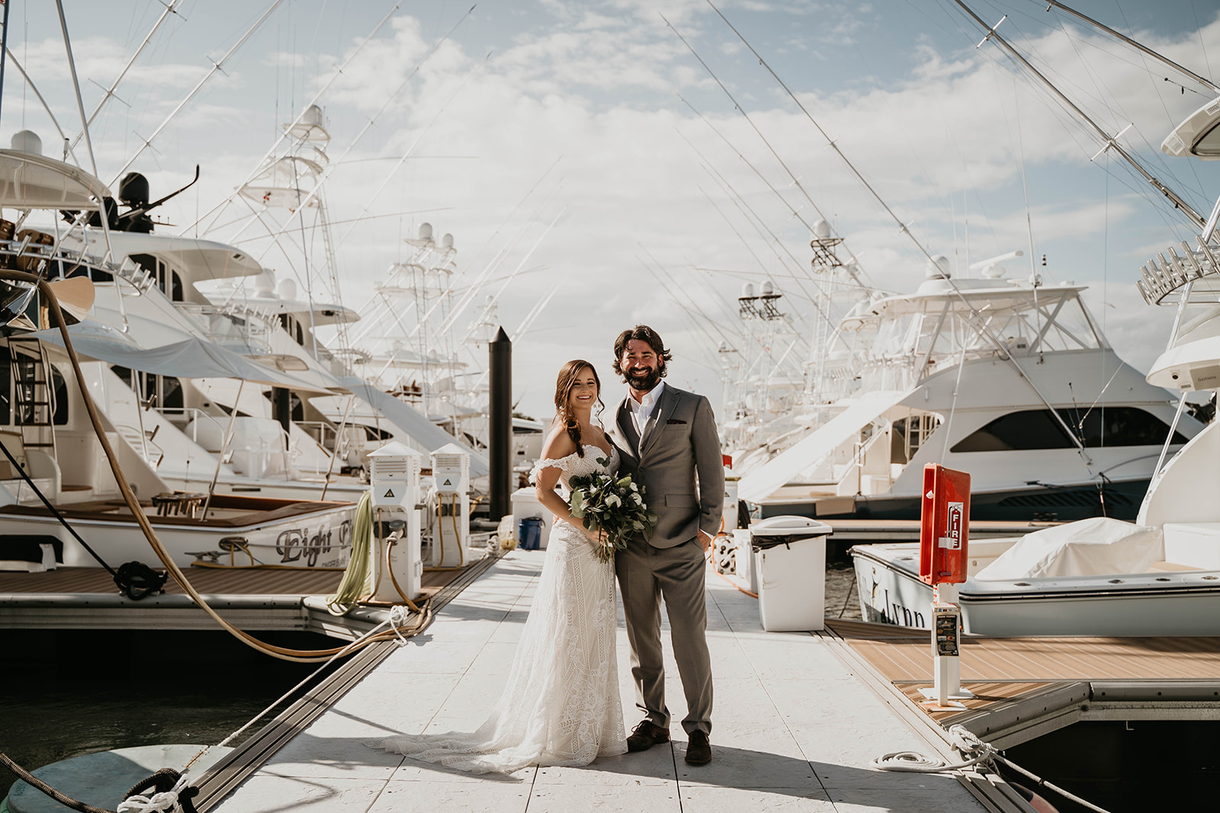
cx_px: 610
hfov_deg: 55.8
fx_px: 1152
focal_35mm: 34
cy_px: 406
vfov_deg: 38.9
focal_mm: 34
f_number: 2.8
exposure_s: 1/1600
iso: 100
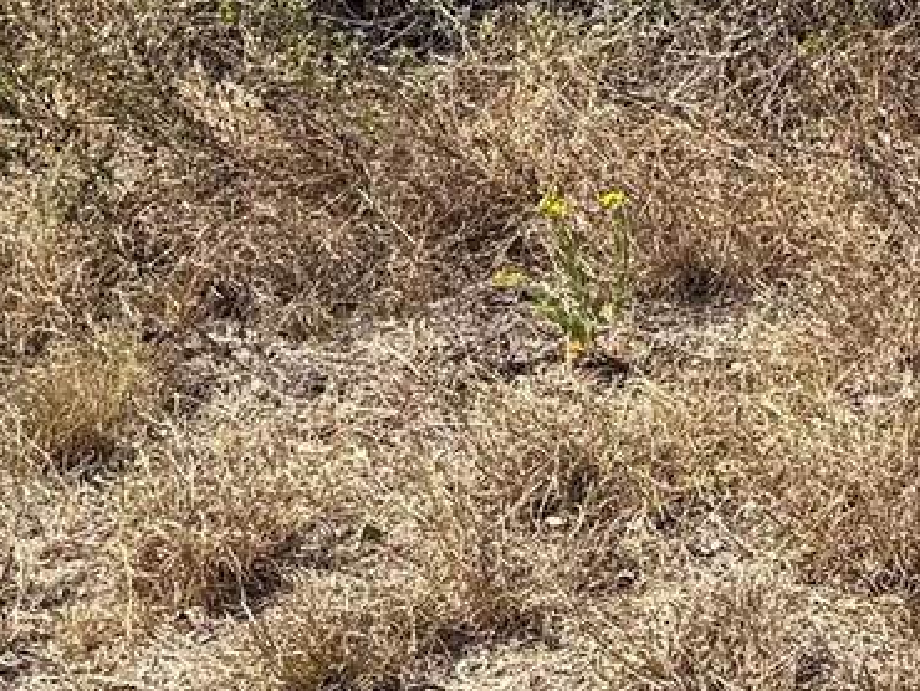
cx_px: 1169
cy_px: -452
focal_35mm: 83
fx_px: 2207
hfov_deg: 21.5
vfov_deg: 15.8
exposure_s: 1/4608
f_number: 1.78
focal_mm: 6.76
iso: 80
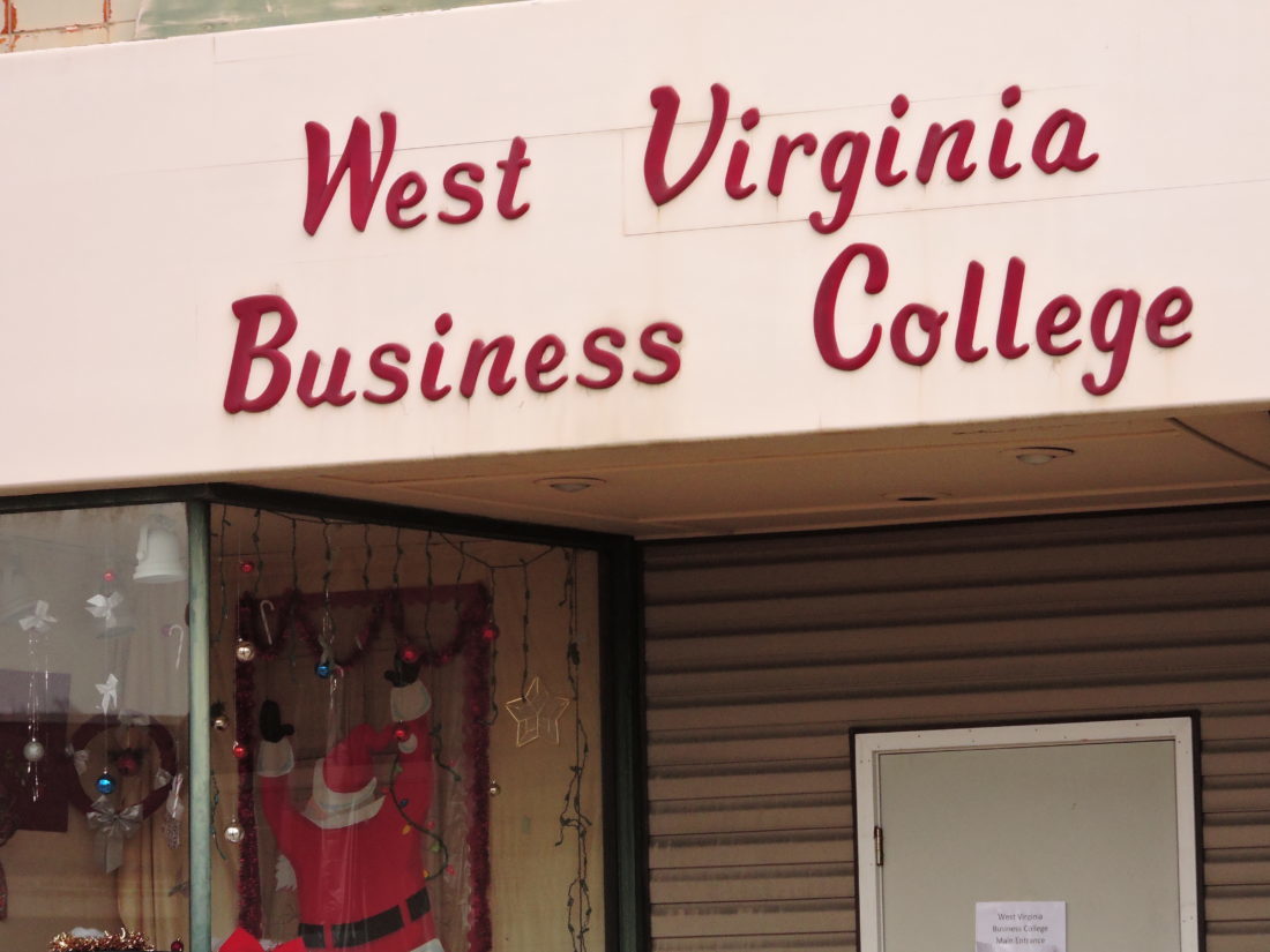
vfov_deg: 8.7
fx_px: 6237
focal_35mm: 170
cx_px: 635
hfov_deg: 11.6
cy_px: 476
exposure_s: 1/640
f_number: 4.5
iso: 400
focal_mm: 30.3
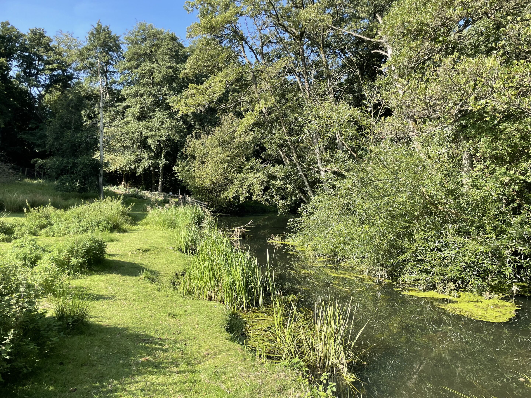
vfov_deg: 53.1
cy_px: 199
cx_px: 266
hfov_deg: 67.3
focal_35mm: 26
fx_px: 399
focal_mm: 4.2
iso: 32
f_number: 1.6
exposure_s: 1/796
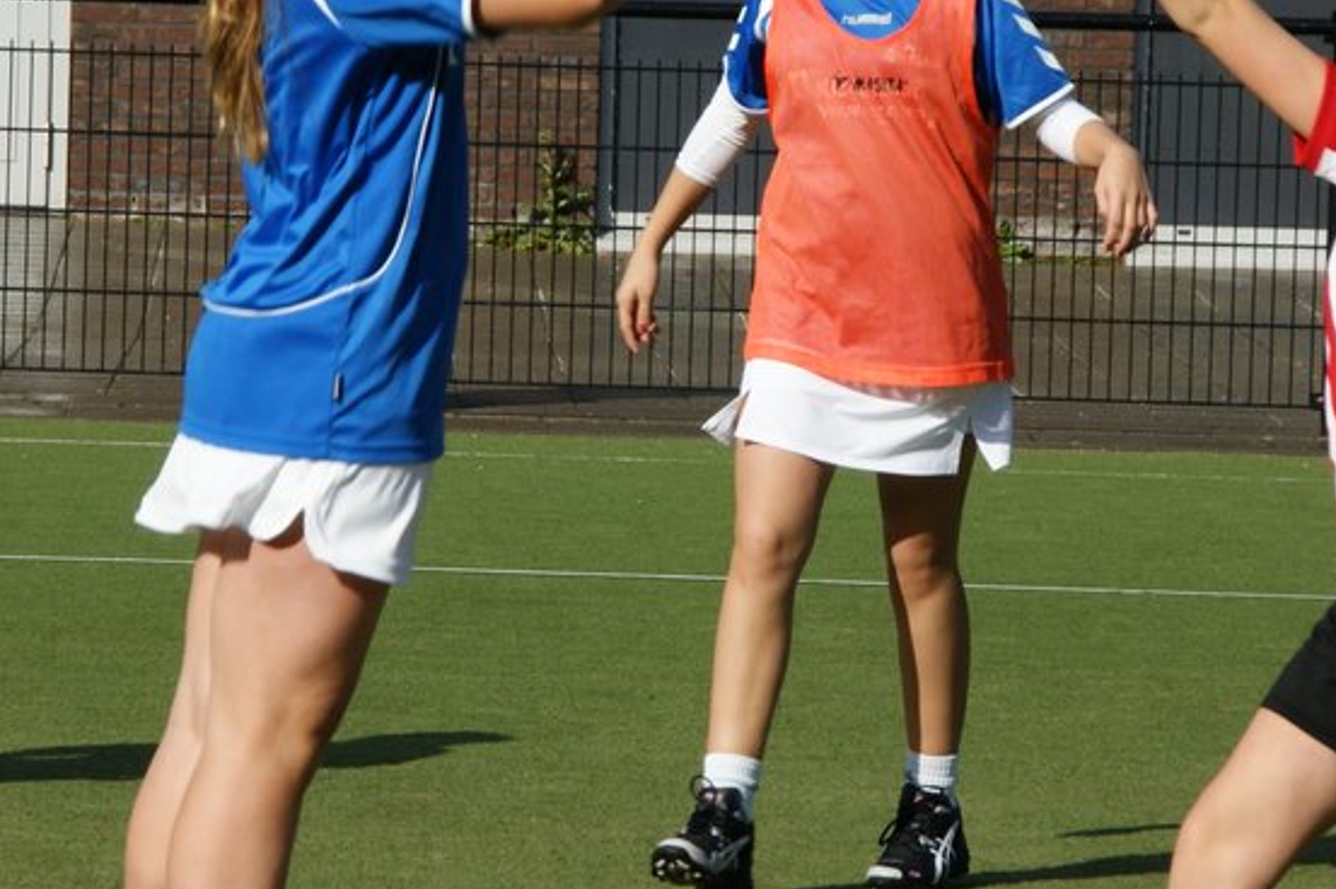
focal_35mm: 358
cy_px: 298
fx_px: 13277
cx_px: 541
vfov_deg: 3.8
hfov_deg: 5.8
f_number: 13
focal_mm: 110
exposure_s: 1/320
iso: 200
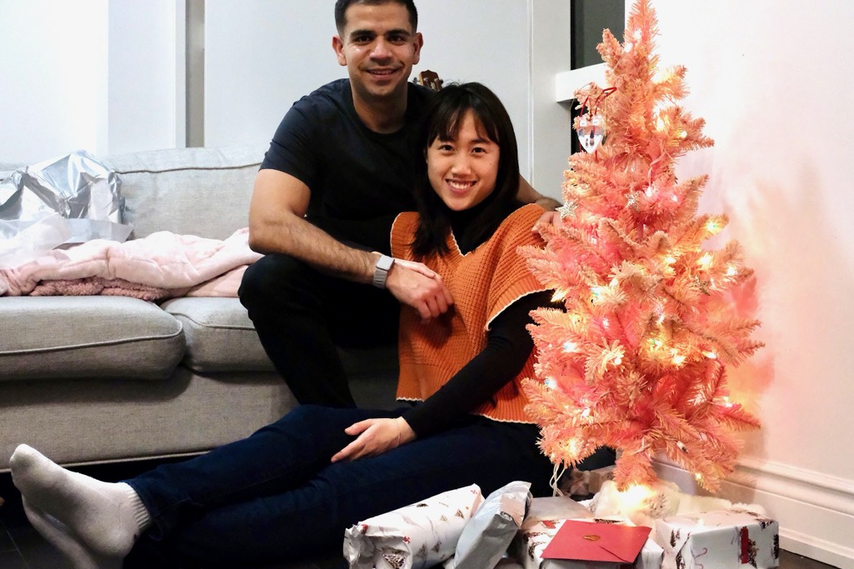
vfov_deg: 28.0
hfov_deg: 41.0
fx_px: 1138
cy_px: 252
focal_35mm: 48
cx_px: 493
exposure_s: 1/125
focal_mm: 27
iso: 12800
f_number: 8
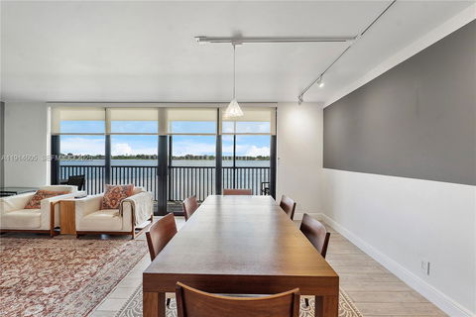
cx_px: 238
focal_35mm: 15
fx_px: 198
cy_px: 158
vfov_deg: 77.3
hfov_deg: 100.4
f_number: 11
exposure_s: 1/30
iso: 160
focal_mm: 10
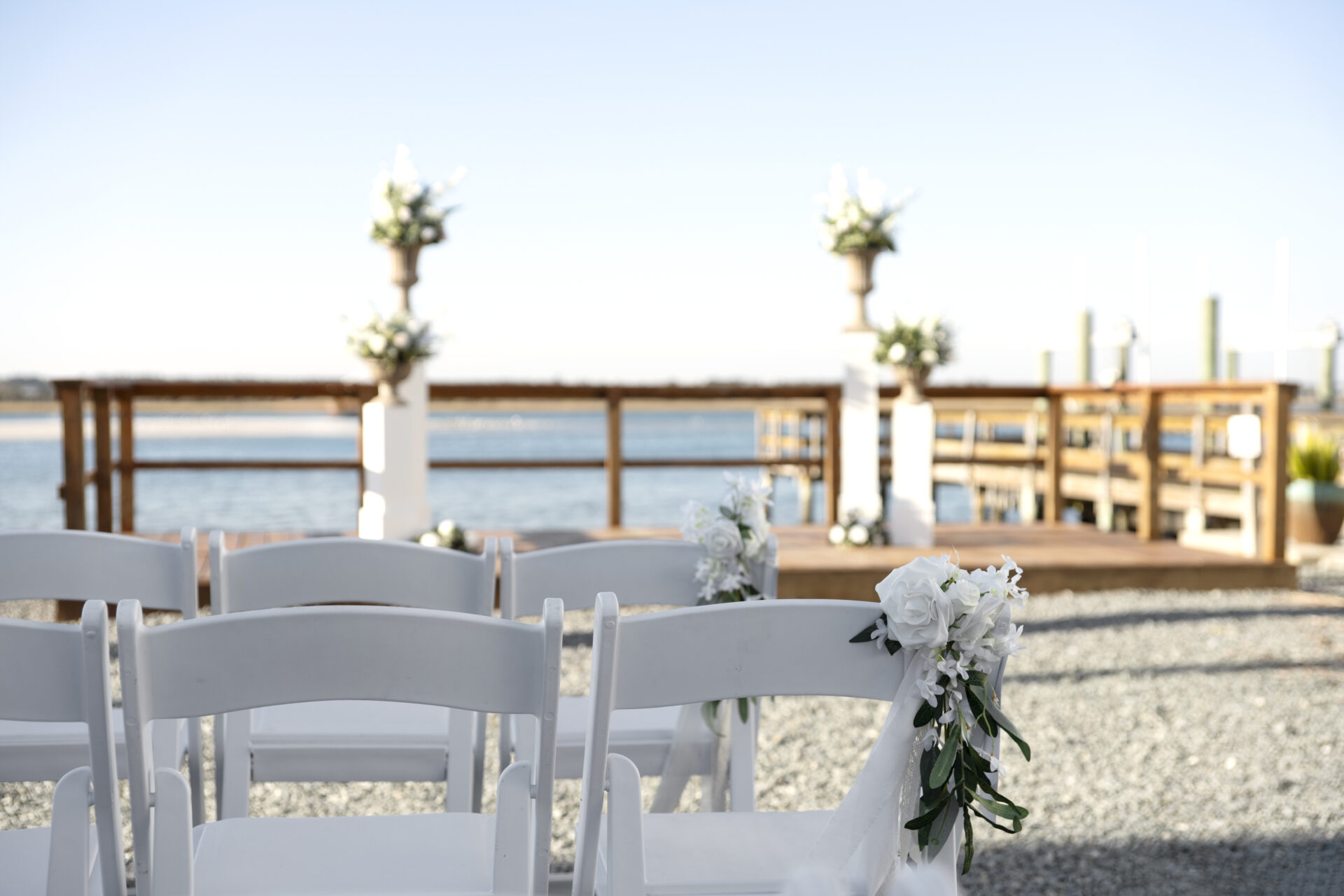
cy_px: 448
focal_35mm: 50
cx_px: 672
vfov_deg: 27.0
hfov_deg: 39.6
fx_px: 1867
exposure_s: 1/1600
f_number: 3.5
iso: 200
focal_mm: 50
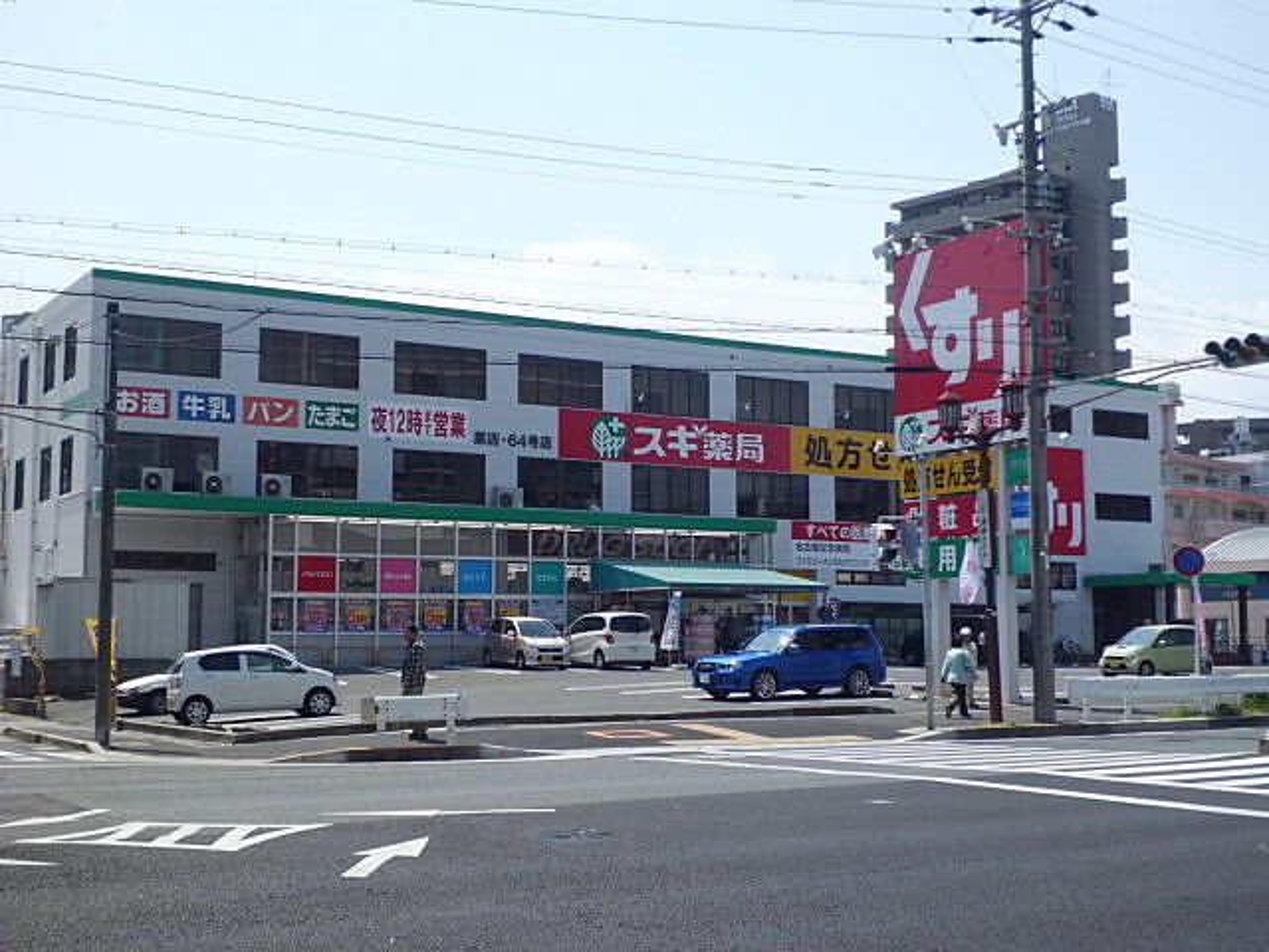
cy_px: 476
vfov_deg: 30.9
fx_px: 1723
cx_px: 634
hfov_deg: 40.4
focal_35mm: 47
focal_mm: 8.3
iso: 64
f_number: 9.6
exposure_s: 1/160
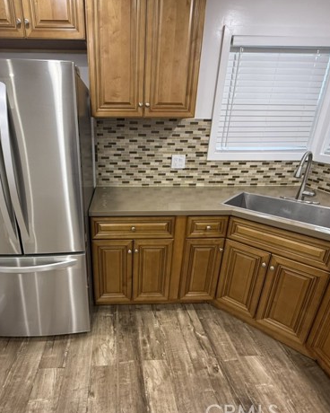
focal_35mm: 19
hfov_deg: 70.0
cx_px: 128
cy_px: 210
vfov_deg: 83.3
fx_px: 232
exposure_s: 1/60
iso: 250
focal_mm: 2.22
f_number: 2.2
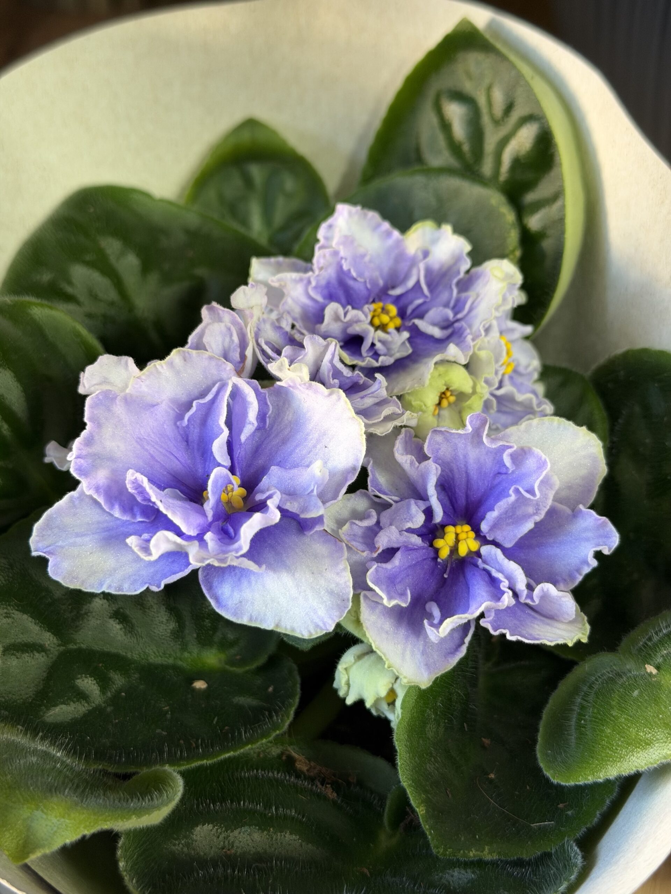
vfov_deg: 39.7
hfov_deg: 30.3
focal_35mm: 48
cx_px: 336
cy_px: 447
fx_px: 1241
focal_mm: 6.76
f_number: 1.78
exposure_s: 1/60
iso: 125
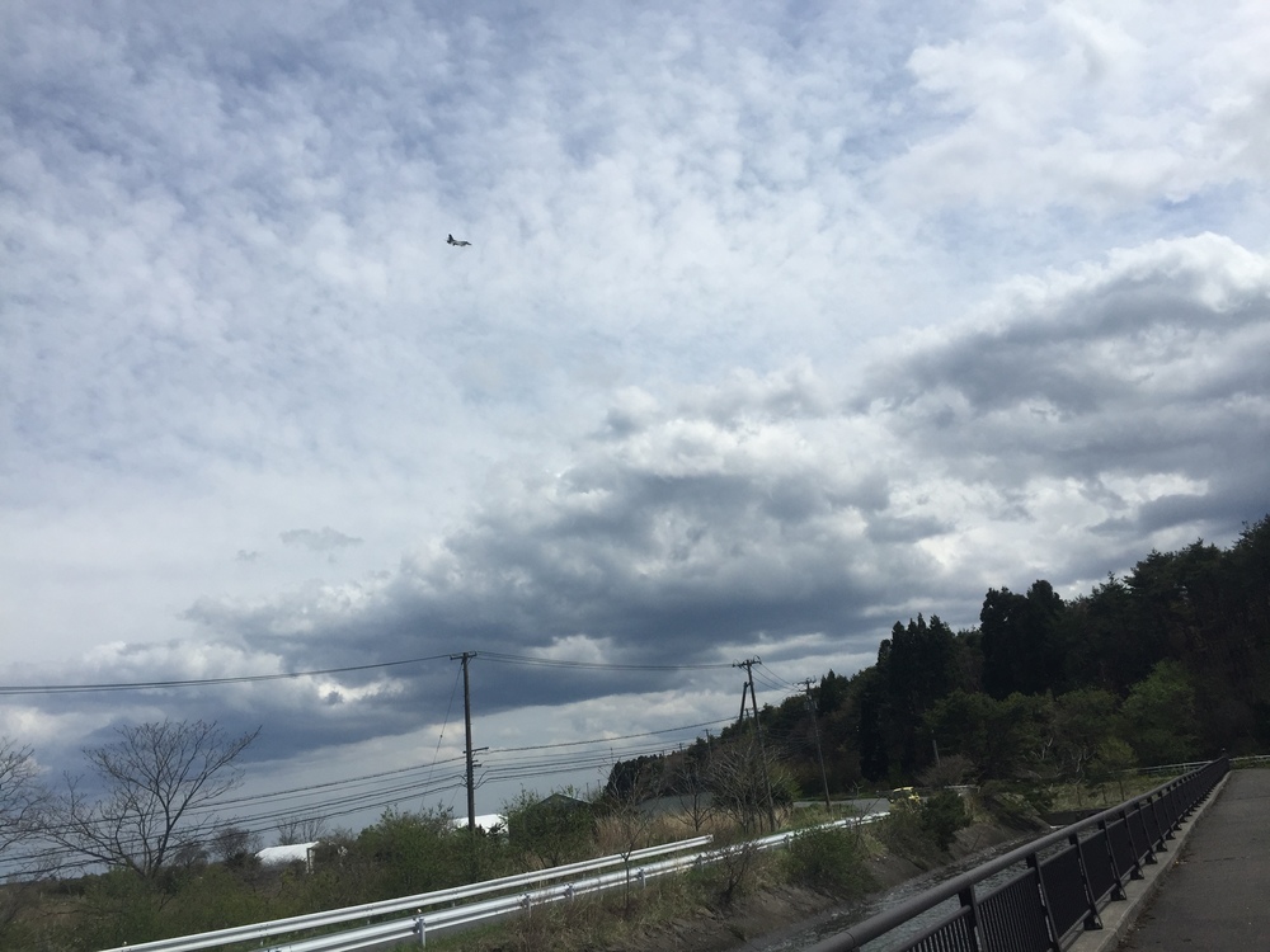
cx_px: 635
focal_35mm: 29
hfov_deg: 61.7
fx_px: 1064
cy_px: 476
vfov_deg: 48.2
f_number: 2.2
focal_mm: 4.15
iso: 32
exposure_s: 1/5650
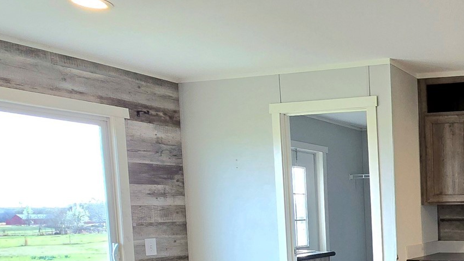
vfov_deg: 34.7
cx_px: 508
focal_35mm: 32
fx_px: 394
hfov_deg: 45.8
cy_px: 232
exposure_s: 1/60.2
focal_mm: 2.2
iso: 50
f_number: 2.2
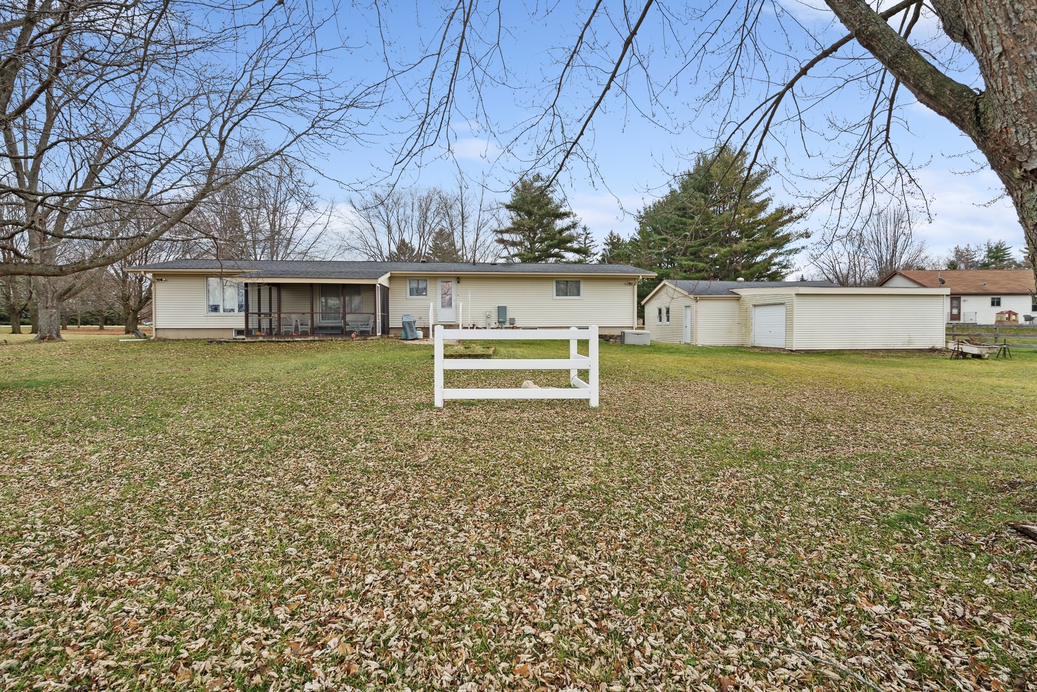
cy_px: 346
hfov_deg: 93.3
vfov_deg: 70.5
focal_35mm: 17
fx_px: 490
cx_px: 518
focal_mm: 17
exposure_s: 1/50
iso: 200
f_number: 8
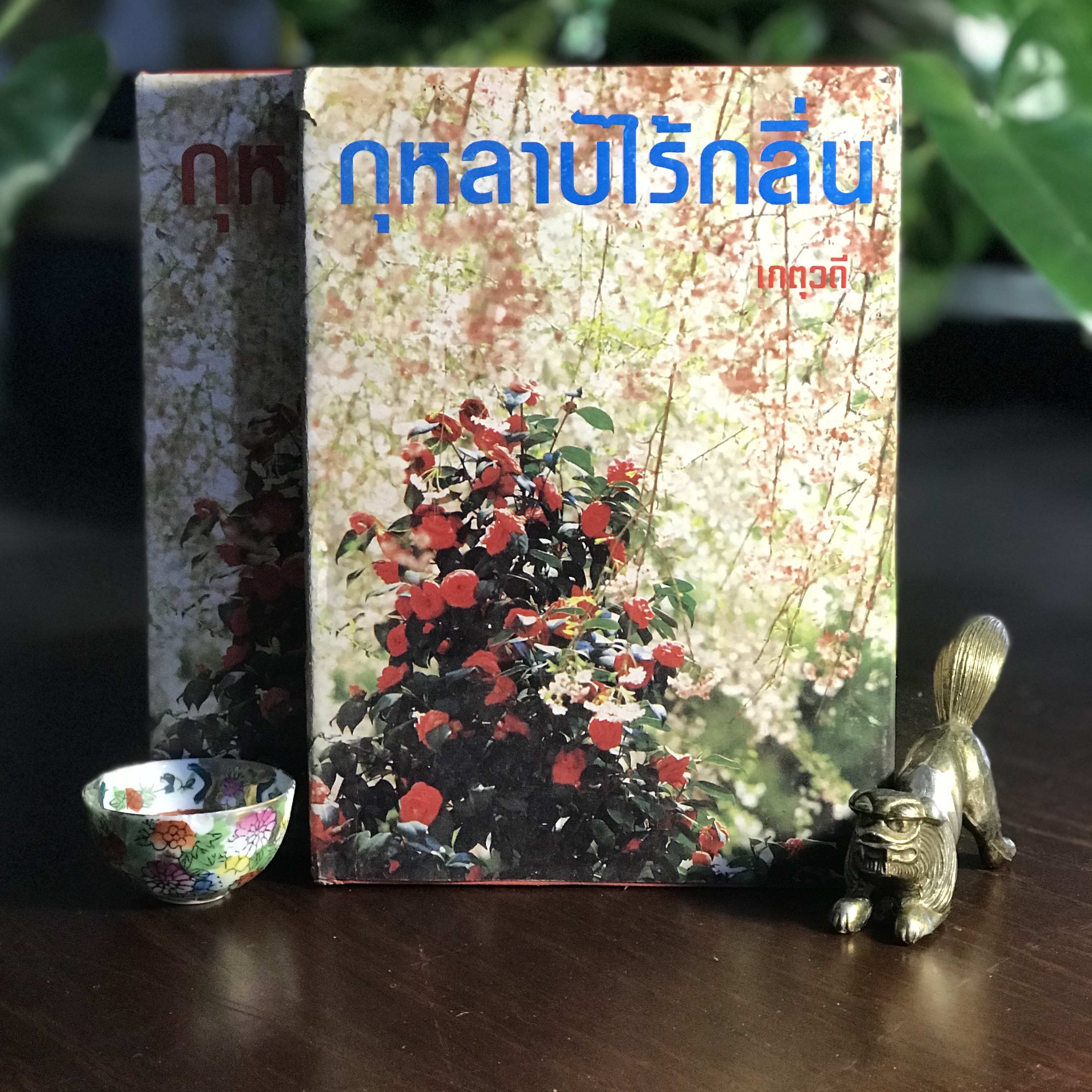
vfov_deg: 25.3
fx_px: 2427
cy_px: 429
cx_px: 541
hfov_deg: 25.4
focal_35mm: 68
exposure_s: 1/55
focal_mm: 6.6
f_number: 2.8
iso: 400
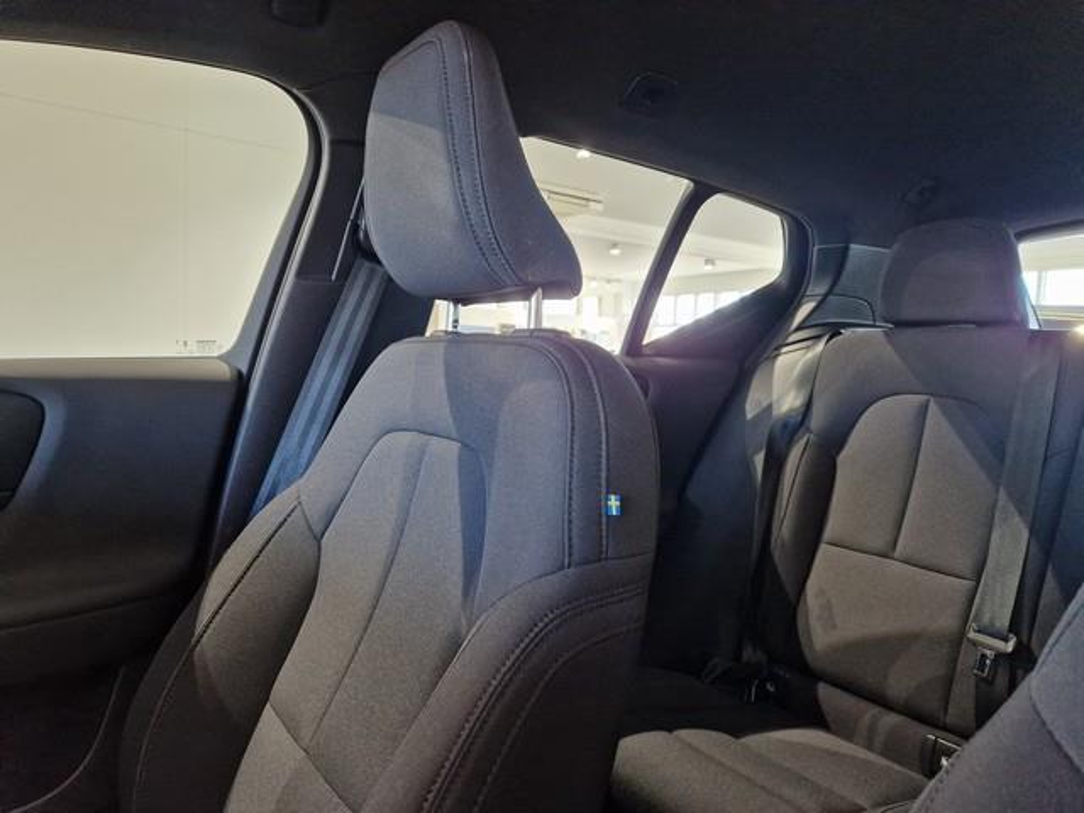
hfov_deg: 73.9
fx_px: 720
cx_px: 542
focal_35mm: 23
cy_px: 406
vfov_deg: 58.9
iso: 400
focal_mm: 5.4
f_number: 1.8
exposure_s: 1/100
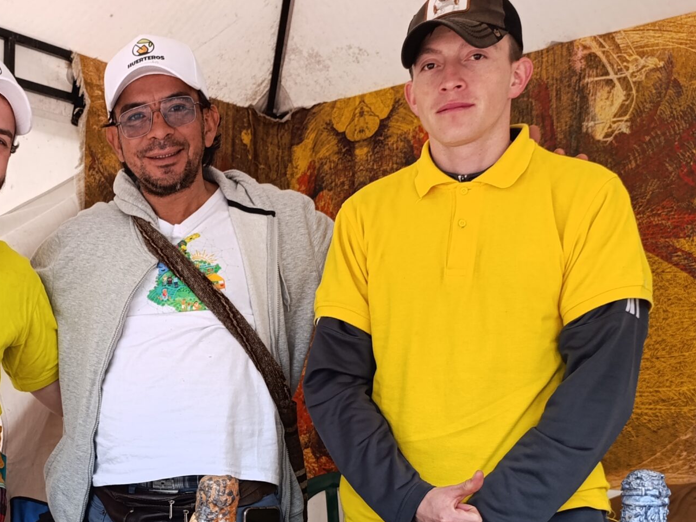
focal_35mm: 46
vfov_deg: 30.3
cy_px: 459
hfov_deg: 39.5
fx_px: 925
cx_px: 132
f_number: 1.6
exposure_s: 1/120
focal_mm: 6.14
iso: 100
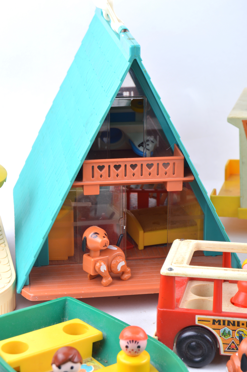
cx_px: 124
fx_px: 851
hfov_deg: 16.5
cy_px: 186
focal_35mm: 82
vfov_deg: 24.6
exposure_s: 1/30
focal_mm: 55
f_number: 9
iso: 100
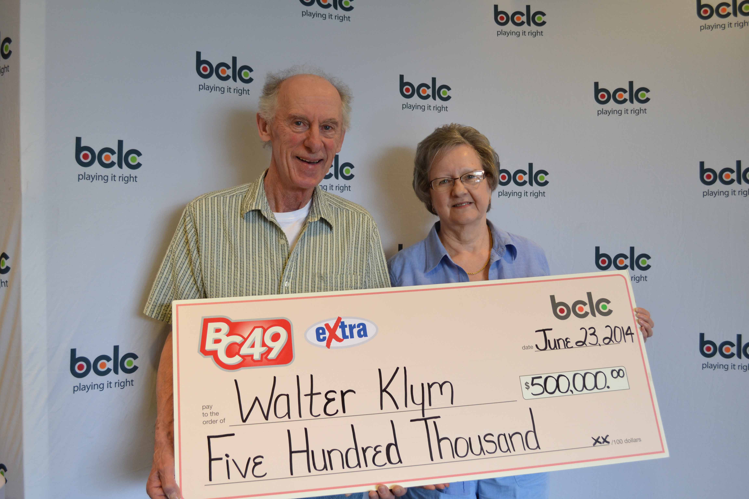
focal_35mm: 36
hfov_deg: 53.1
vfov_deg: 36.9
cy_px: 250
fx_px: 749
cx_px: 374
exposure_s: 1/30
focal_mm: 24
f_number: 4.5
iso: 400
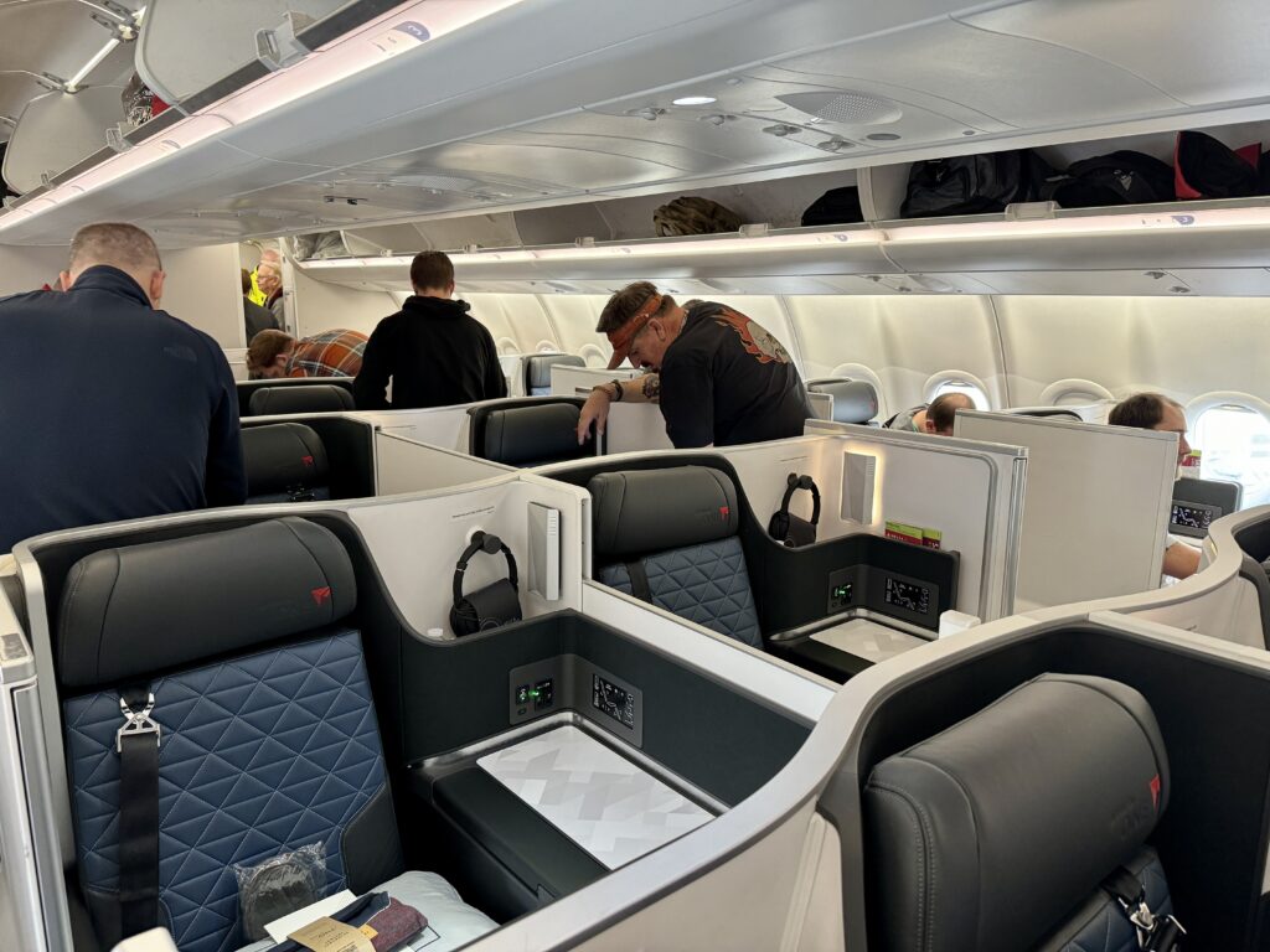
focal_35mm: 24
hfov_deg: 71.6
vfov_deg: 56.8
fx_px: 881
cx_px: 635
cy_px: 476
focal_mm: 6.86
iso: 250
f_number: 1.78
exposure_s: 1/48
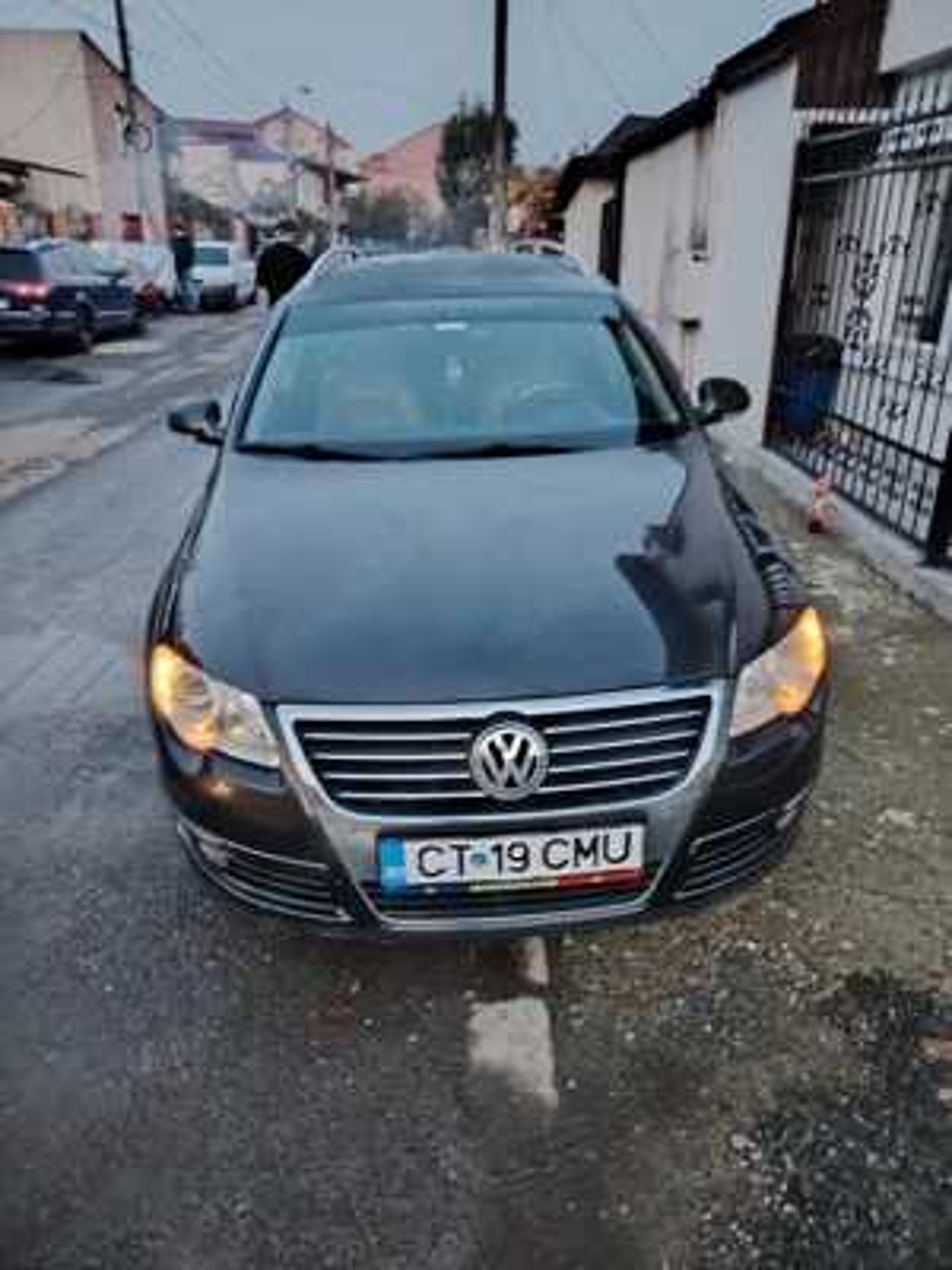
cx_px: 476
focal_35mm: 24
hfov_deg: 56.8
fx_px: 880
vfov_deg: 71.6
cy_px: 635
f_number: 1.75
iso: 2684
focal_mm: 5.25
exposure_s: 1/25
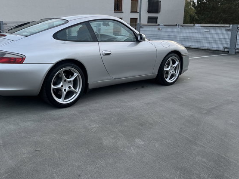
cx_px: 78
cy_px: 67
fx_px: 249
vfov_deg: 39.4
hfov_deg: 50.4
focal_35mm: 36
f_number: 1.6
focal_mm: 5.1
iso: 80
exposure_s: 1/121
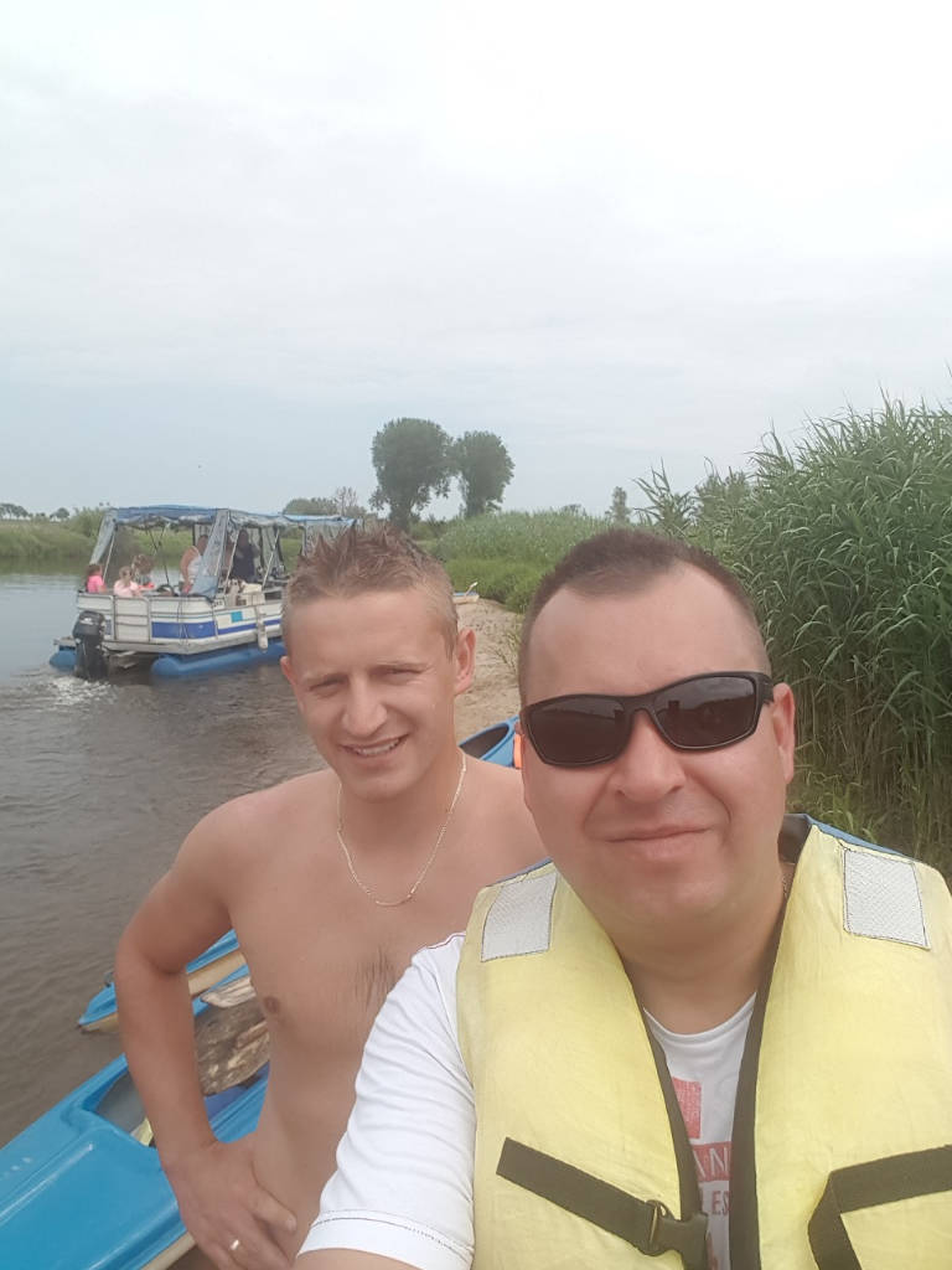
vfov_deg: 79.0
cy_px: 635
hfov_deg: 63.4
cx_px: 476
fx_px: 770
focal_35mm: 21
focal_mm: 2.1
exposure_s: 1/1992
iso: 50
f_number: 1.7
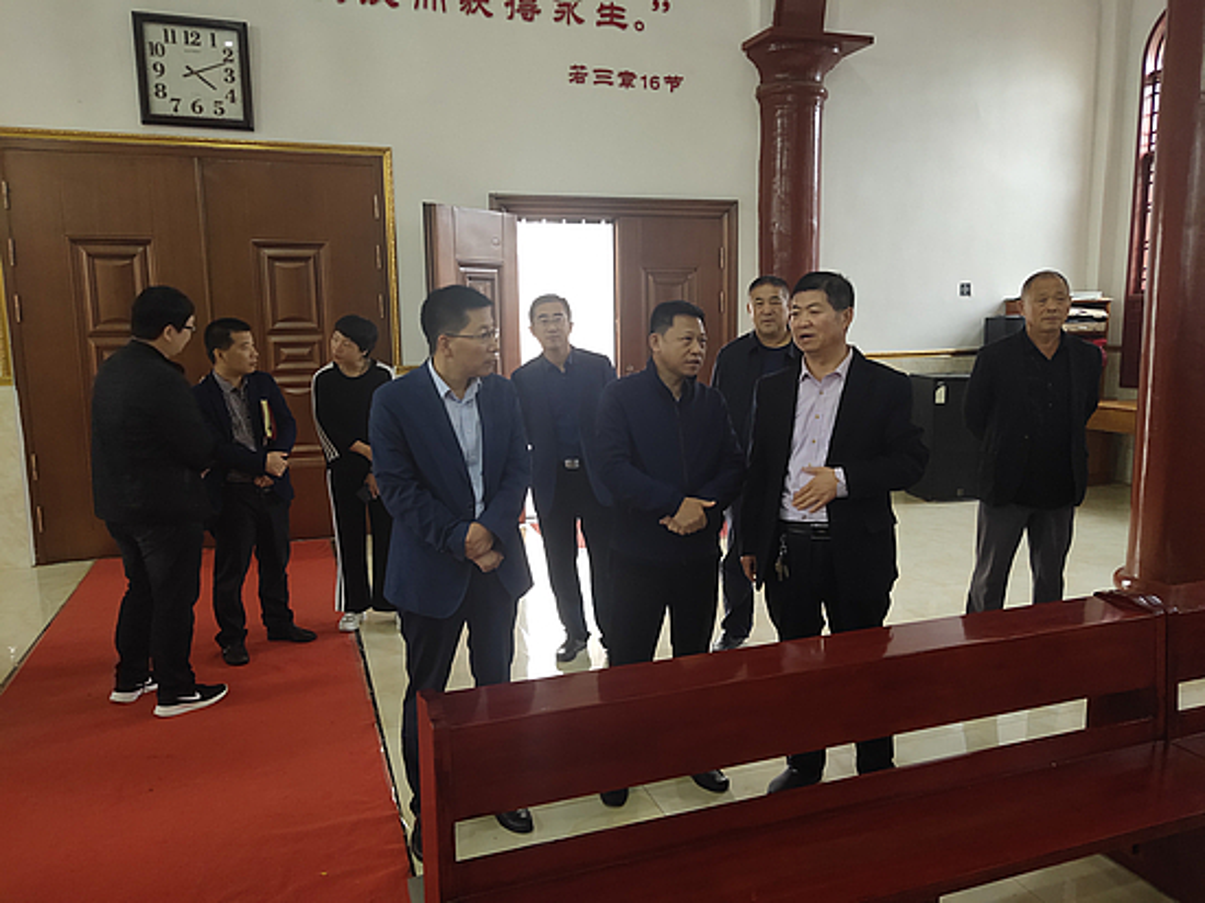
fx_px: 1009
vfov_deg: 48.2
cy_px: 452
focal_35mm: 29
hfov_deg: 61.7
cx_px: 602
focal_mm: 4.27
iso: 379
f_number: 1.8
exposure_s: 1/33
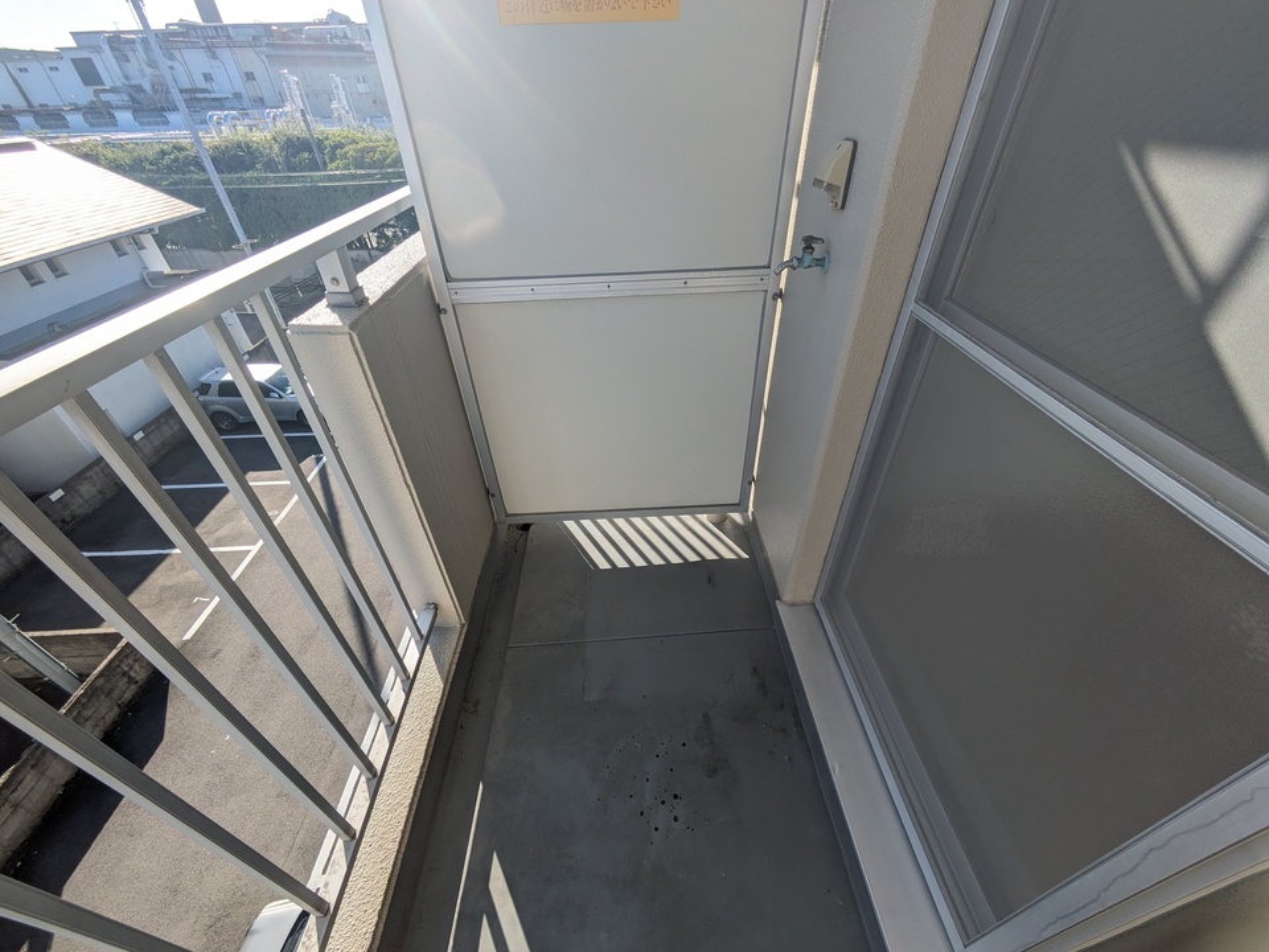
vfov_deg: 85.7
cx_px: 634
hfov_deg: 102.1
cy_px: 476
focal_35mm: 14
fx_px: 513
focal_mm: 1.83
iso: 50
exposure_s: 1/1266
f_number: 2.2
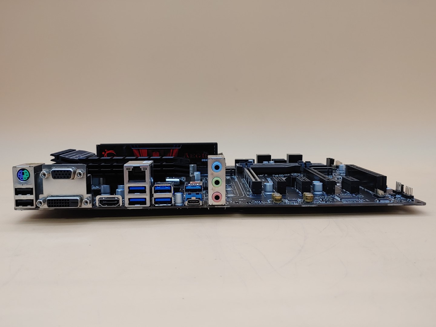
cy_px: 164
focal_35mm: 33
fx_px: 416
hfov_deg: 55.4
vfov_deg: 42.9
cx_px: 218
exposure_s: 1/65
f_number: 1.8
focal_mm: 4.36
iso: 50
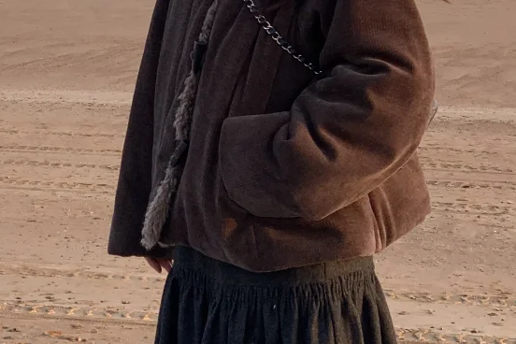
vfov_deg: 9.6
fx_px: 2021
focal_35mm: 141
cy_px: -89
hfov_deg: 14.5
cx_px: 114
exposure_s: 1/160
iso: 16
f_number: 2.4
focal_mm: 6
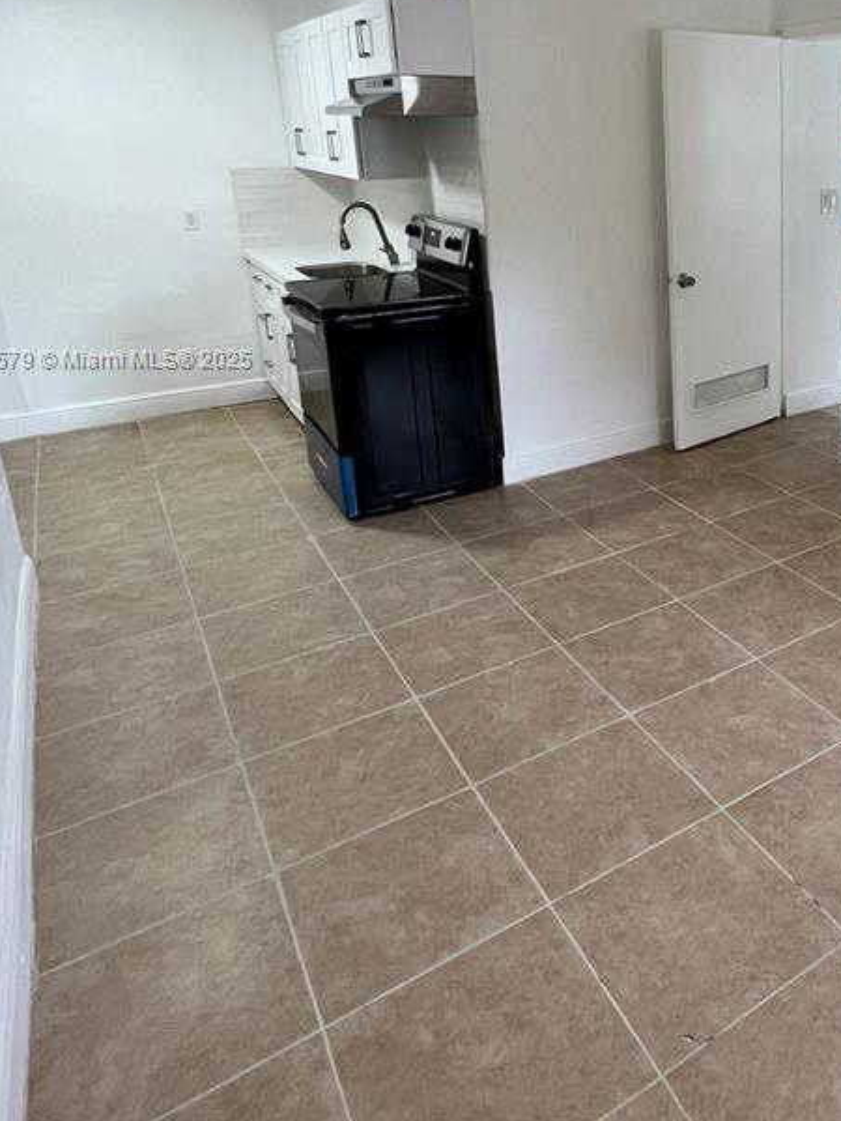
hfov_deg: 47.9
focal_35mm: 26
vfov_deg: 65.3
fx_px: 842
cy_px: 361
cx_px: 749
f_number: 1.8
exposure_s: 1/60
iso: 125
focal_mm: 1.57
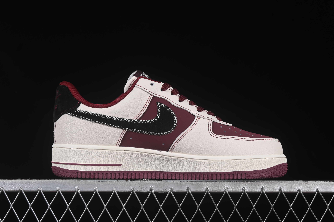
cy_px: 111
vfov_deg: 18.2
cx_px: 167
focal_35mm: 75
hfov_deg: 27.0
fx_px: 696
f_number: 8
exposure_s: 1/80
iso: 160
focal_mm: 50
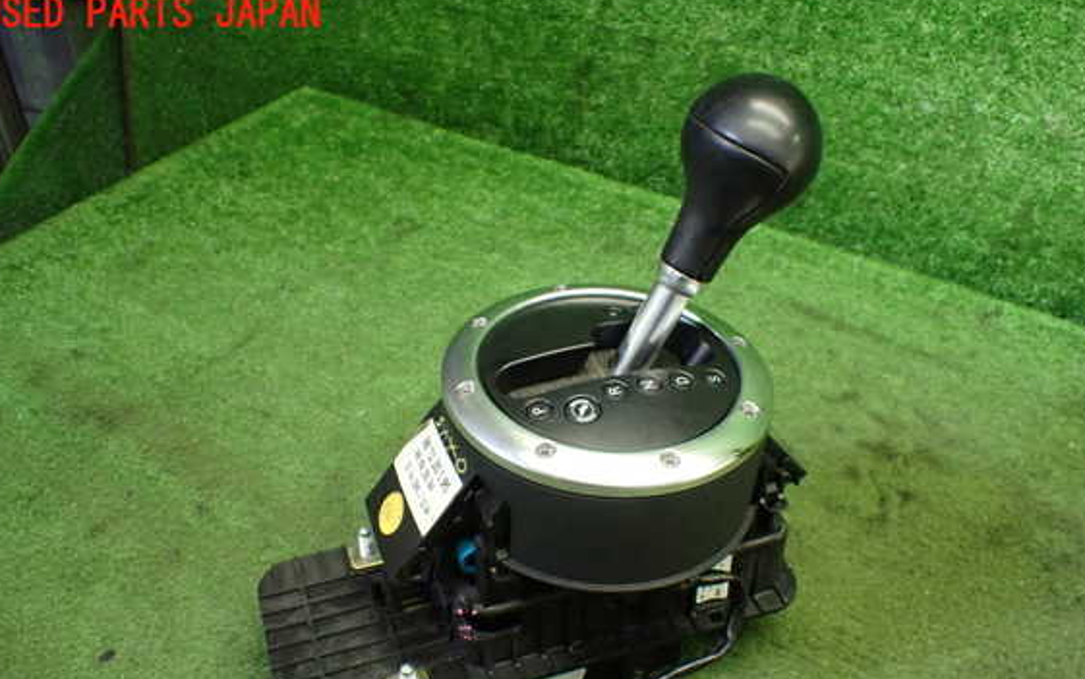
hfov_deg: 56.7
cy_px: 426
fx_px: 1006
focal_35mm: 34
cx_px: 549
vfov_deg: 37.1
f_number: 2.3
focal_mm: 5.4
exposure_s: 1/125
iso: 640
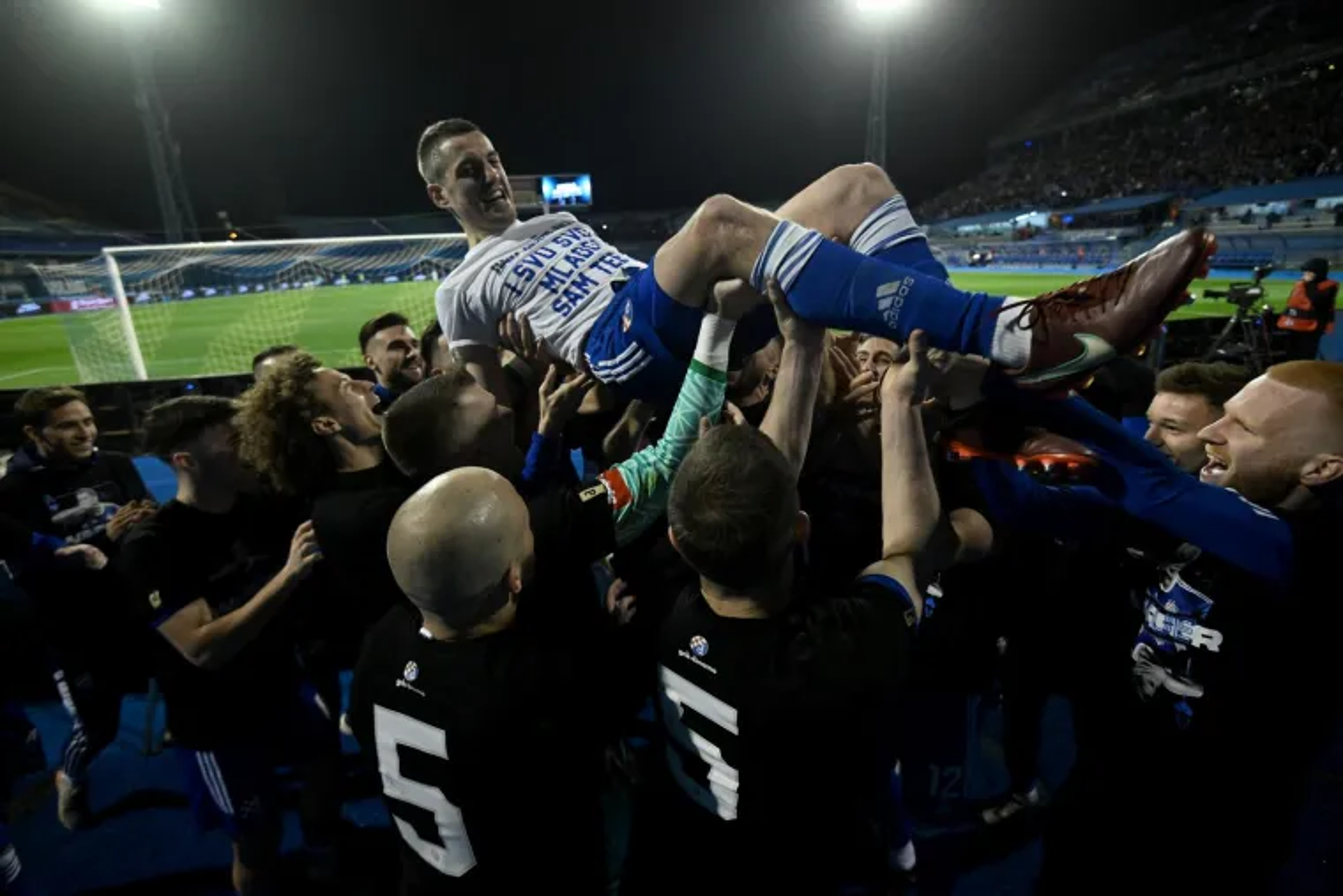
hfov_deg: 90.0
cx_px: 672
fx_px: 672
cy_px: 448
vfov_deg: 67.4
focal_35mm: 18
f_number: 4
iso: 4000
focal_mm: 18
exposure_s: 1/800
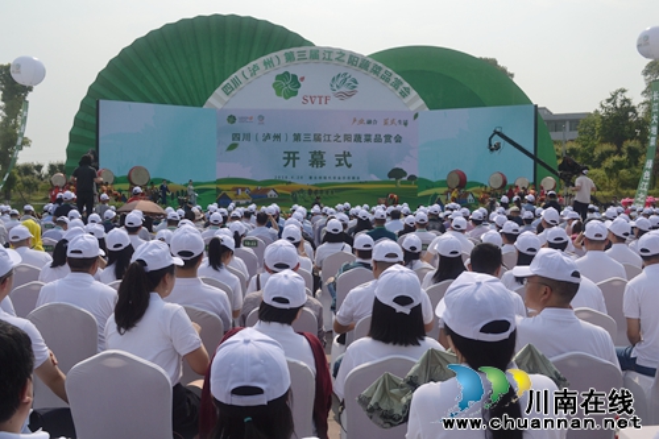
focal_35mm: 36
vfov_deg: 36.8
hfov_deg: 53.1
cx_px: 330
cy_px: 220
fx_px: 659
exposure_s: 1/500
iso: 200
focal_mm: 24
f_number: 11
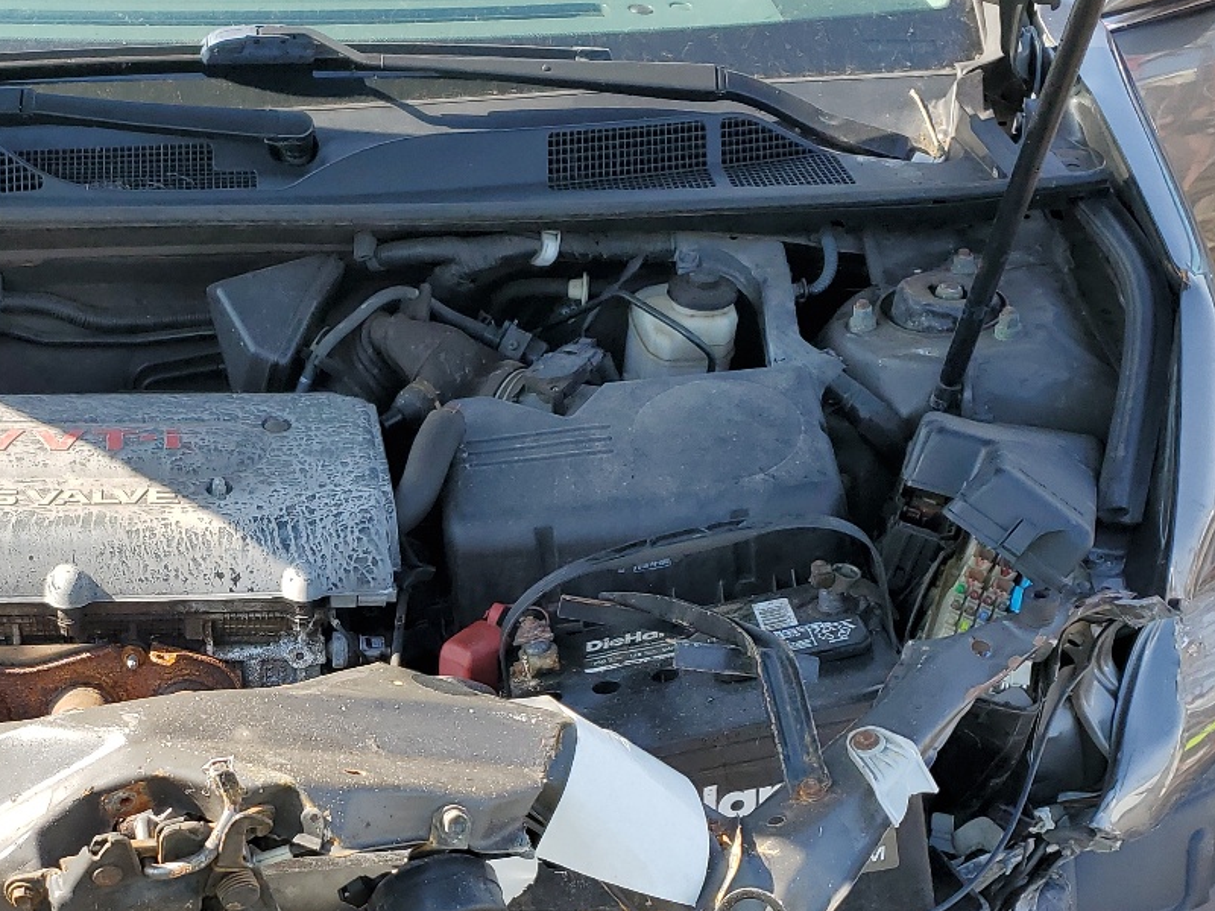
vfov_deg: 27.3
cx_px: 254
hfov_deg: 35.7
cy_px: 765
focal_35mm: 52
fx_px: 1825
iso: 50
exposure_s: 1/769
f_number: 1.5
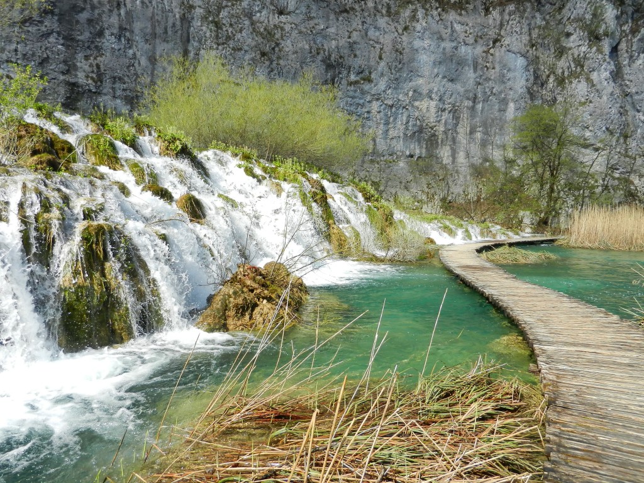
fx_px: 465
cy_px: 242
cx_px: 322
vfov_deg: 54.9
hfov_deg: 69.4
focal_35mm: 25
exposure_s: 1/1000
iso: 160
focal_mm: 4.5
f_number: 3.5
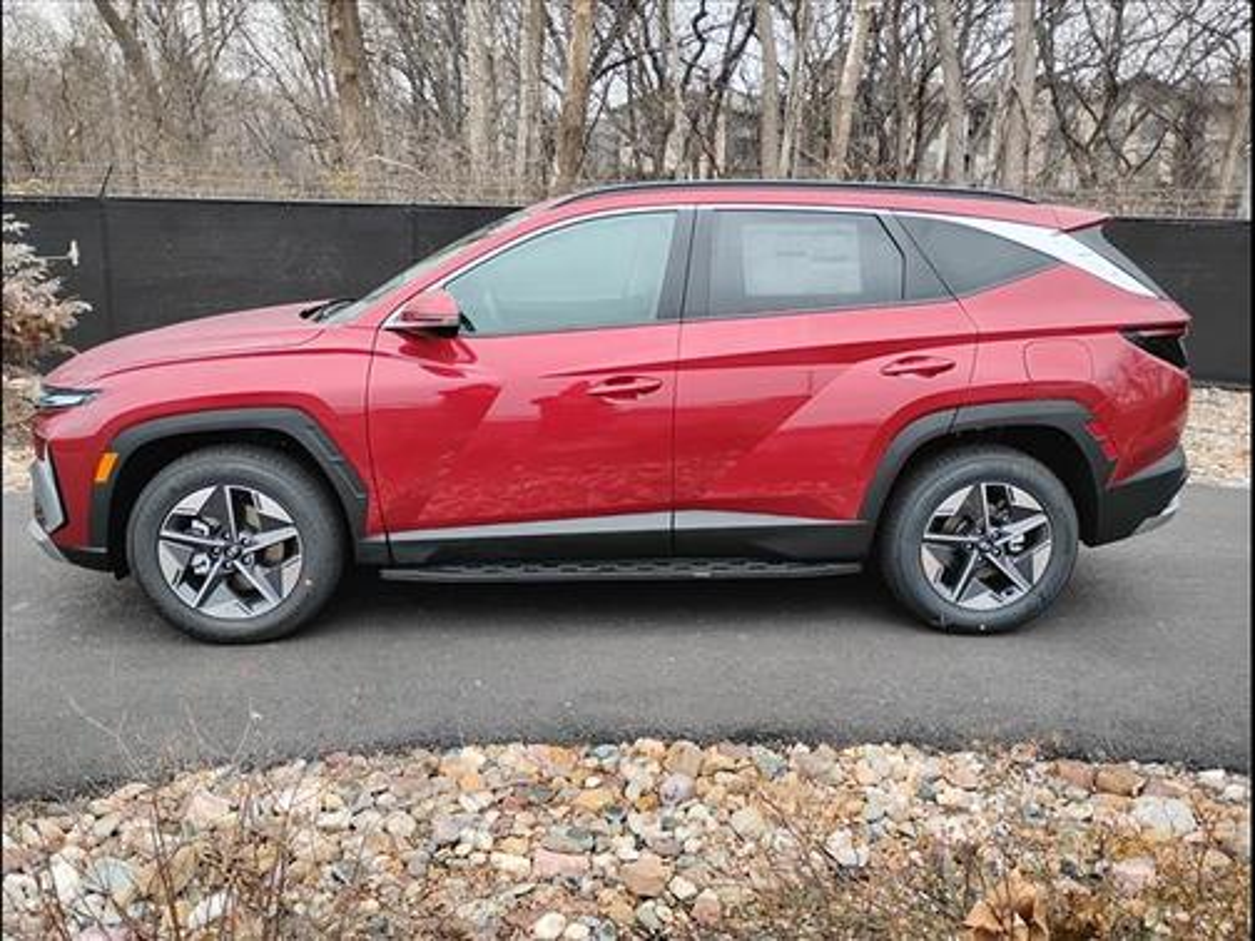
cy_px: 470
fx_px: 1015
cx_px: 628
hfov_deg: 63.4
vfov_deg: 49.7
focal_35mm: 28
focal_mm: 4.26
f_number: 1.8
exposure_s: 1/120
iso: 263
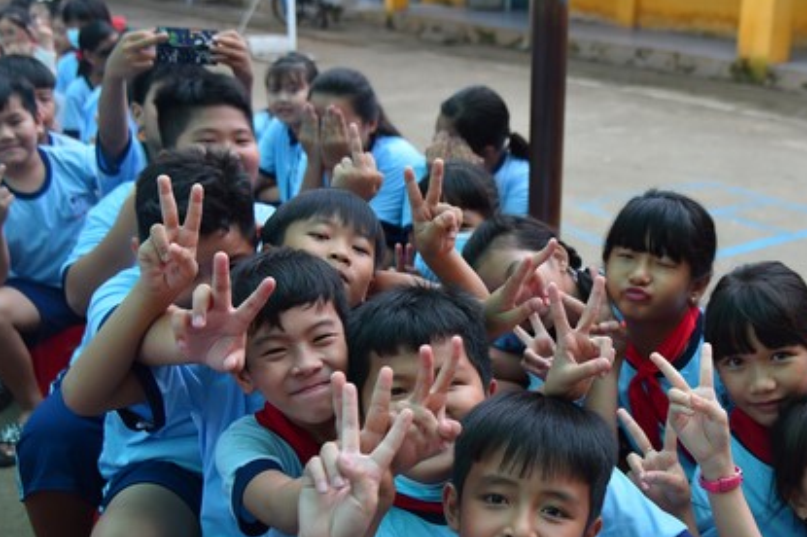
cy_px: 324
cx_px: 527
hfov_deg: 41.5
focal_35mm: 47
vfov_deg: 28.5
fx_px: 1053
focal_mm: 30
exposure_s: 1/200
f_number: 4.5
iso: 160
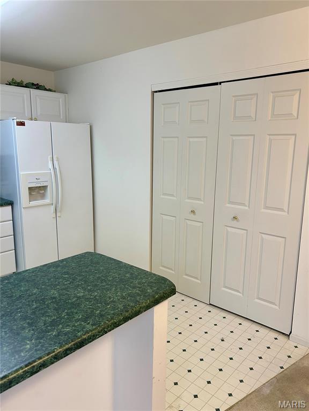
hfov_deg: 53.1
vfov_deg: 67.3
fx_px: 309
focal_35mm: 26
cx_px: 154
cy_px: 206
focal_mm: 5.7
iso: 125
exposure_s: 1/120
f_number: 1.5
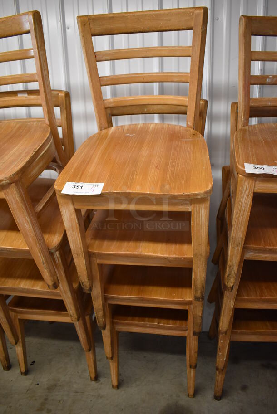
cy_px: 207
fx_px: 311
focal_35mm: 27
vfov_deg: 67.3
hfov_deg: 48.0
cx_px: 138
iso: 2000
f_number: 3.5
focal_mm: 18
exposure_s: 1/125
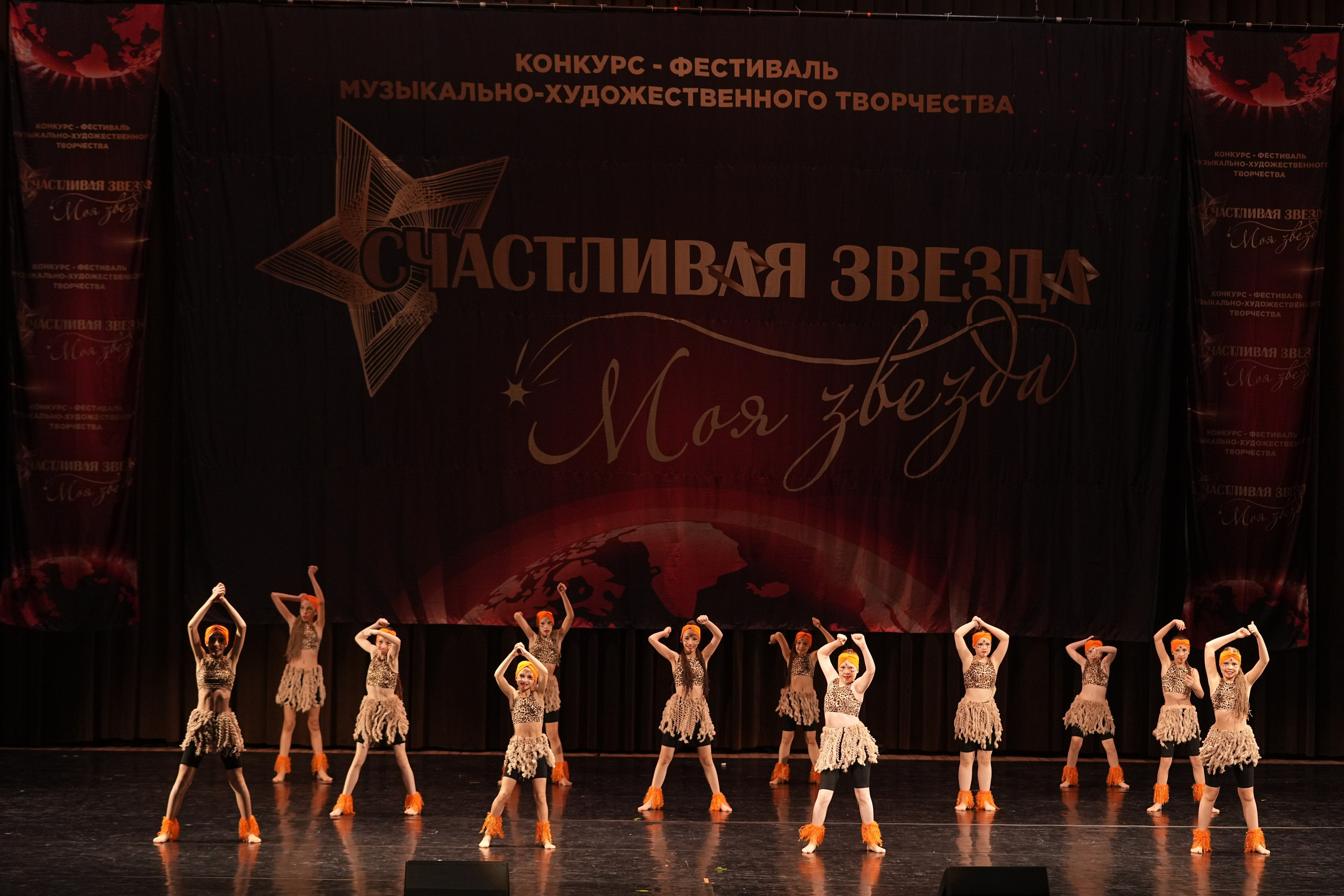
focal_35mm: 87
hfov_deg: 23.4
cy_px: 448
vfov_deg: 15.7
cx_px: 672
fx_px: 3248
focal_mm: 87
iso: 2500
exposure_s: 1/400
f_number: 2.8
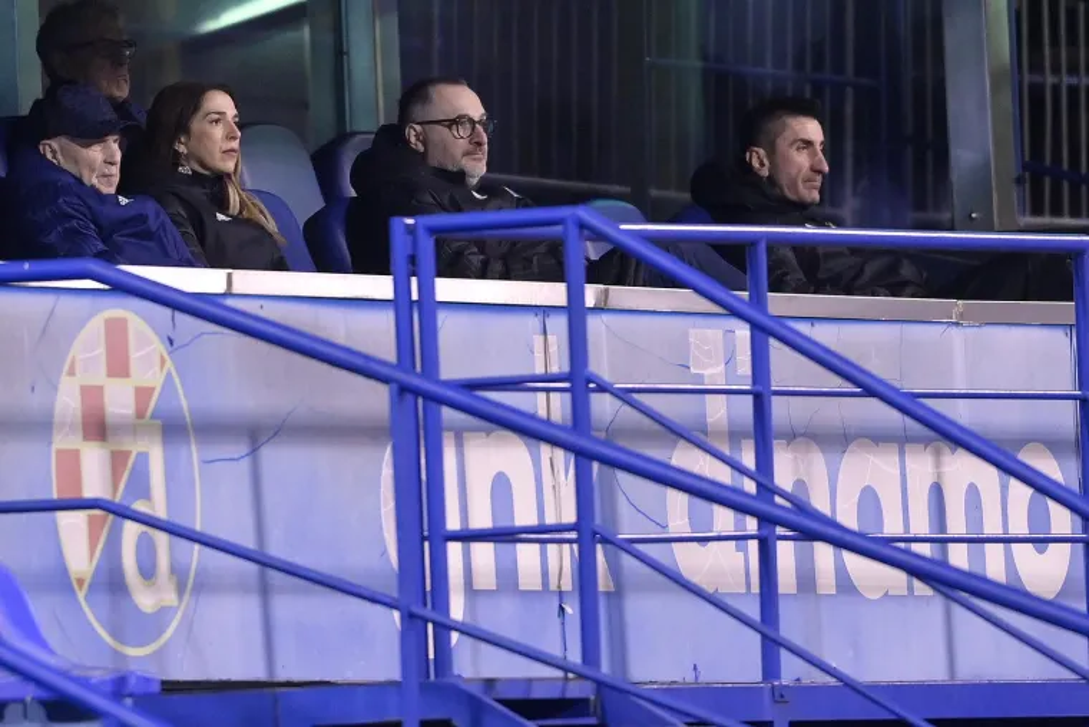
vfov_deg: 3.4
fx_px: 12102
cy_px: 364
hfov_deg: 5.2
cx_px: 544
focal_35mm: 400
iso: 4000
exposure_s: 1/640
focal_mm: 400
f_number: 2.8
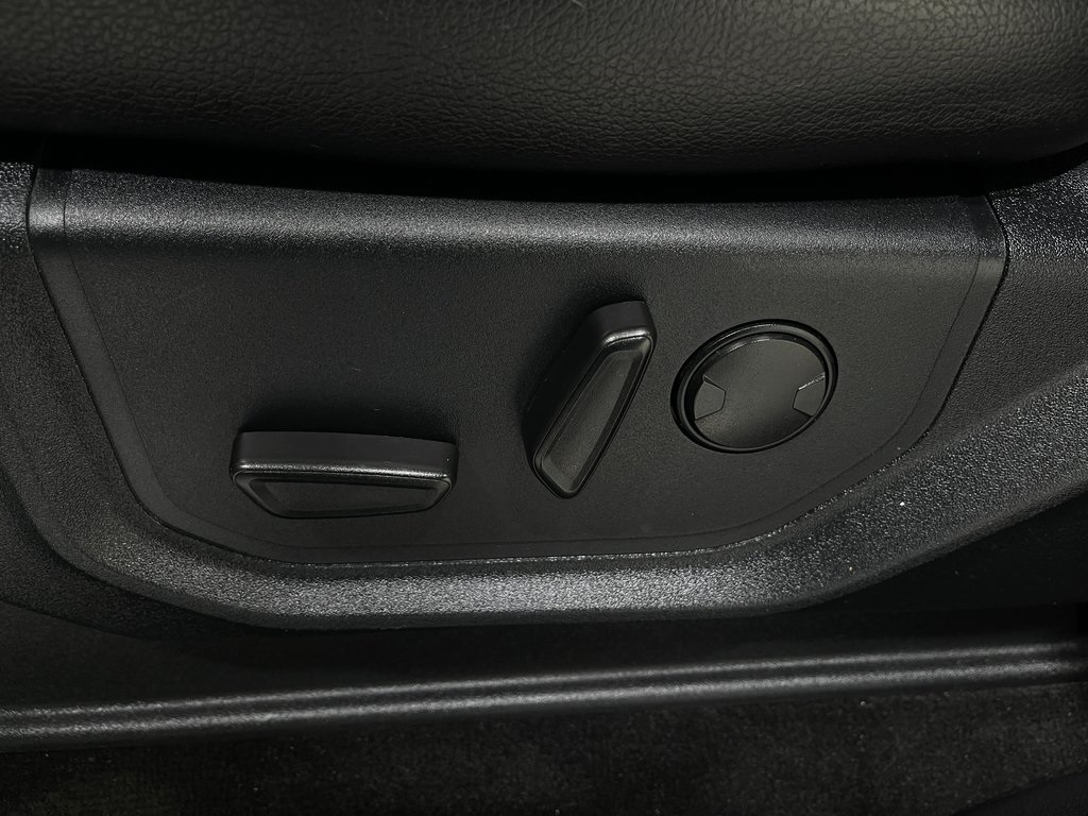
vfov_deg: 54.9
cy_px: 408
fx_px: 786
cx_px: 544
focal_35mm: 25
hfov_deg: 69.4
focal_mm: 5.1
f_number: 1.6
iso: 250
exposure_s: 1/60
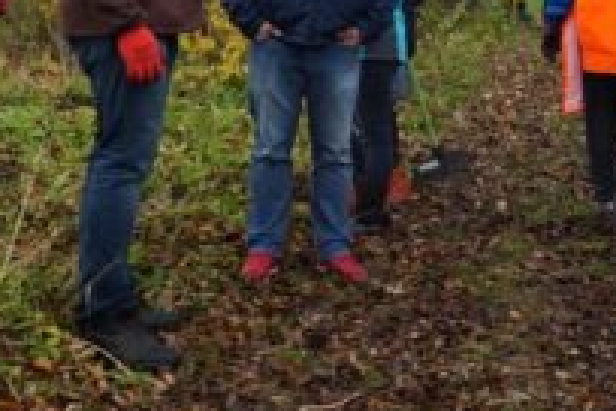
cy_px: -118
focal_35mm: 74
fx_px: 1266
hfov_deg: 27.3
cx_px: 352
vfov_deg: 17.3
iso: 400
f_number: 4
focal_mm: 24
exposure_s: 1/160
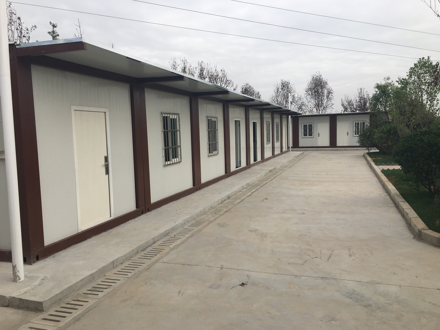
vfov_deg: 48.2
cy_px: 165
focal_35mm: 29
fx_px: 369
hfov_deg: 61.7
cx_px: 220
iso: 25
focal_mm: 4.15
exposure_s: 1/1637
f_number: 2.2
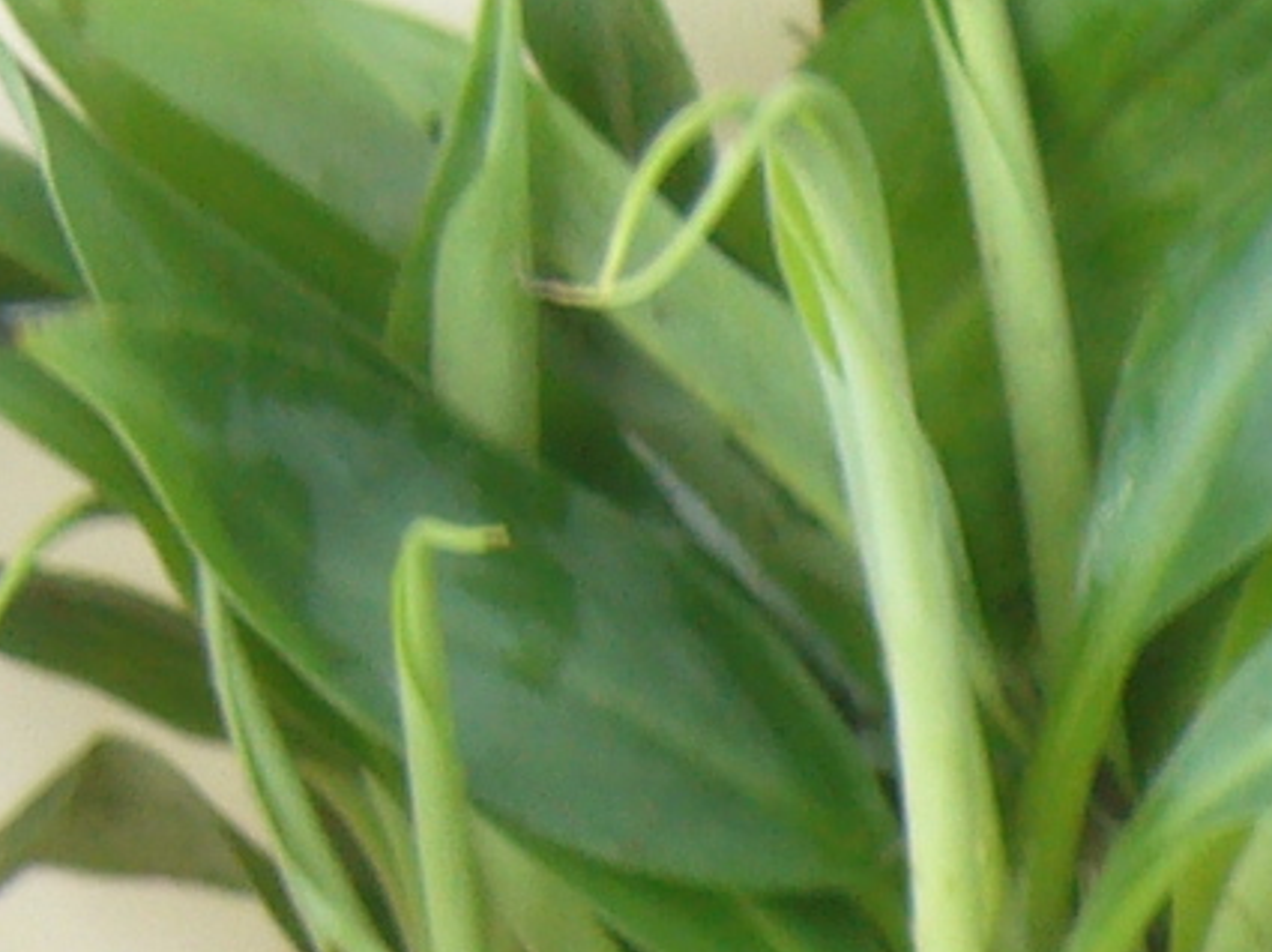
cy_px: 1922
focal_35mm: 211
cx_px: 2532
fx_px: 7747
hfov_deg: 8.9
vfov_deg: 6.8
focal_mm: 5.8
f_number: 2.8
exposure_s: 1/13
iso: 80
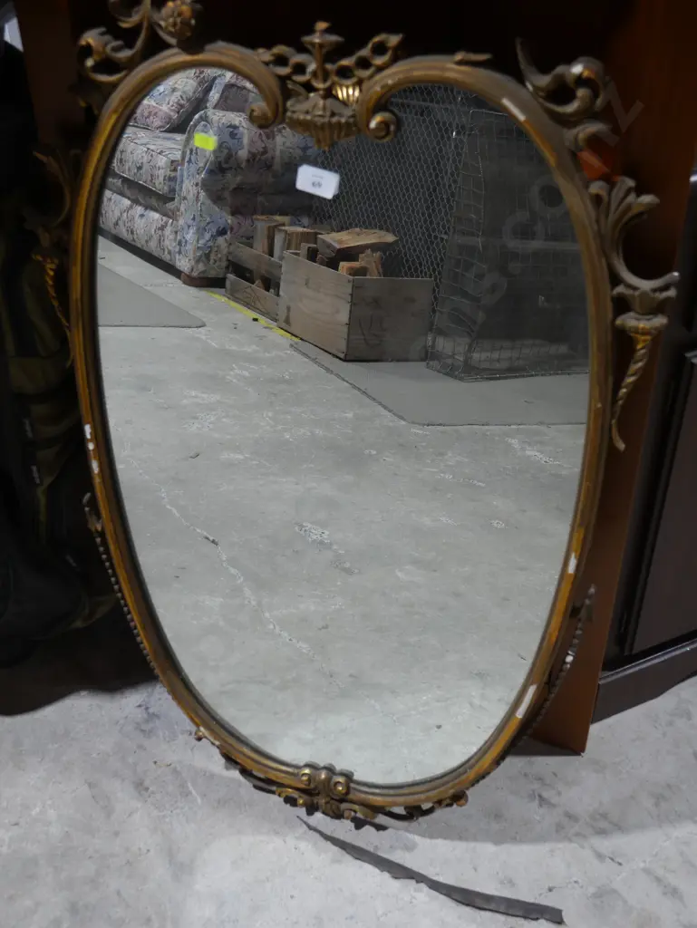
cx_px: 348
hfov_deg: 31.5
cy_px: 464
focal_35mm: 46
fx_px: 1234
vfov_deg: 41.2
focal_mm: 23
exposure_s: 1/60
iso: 400
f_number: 5.1
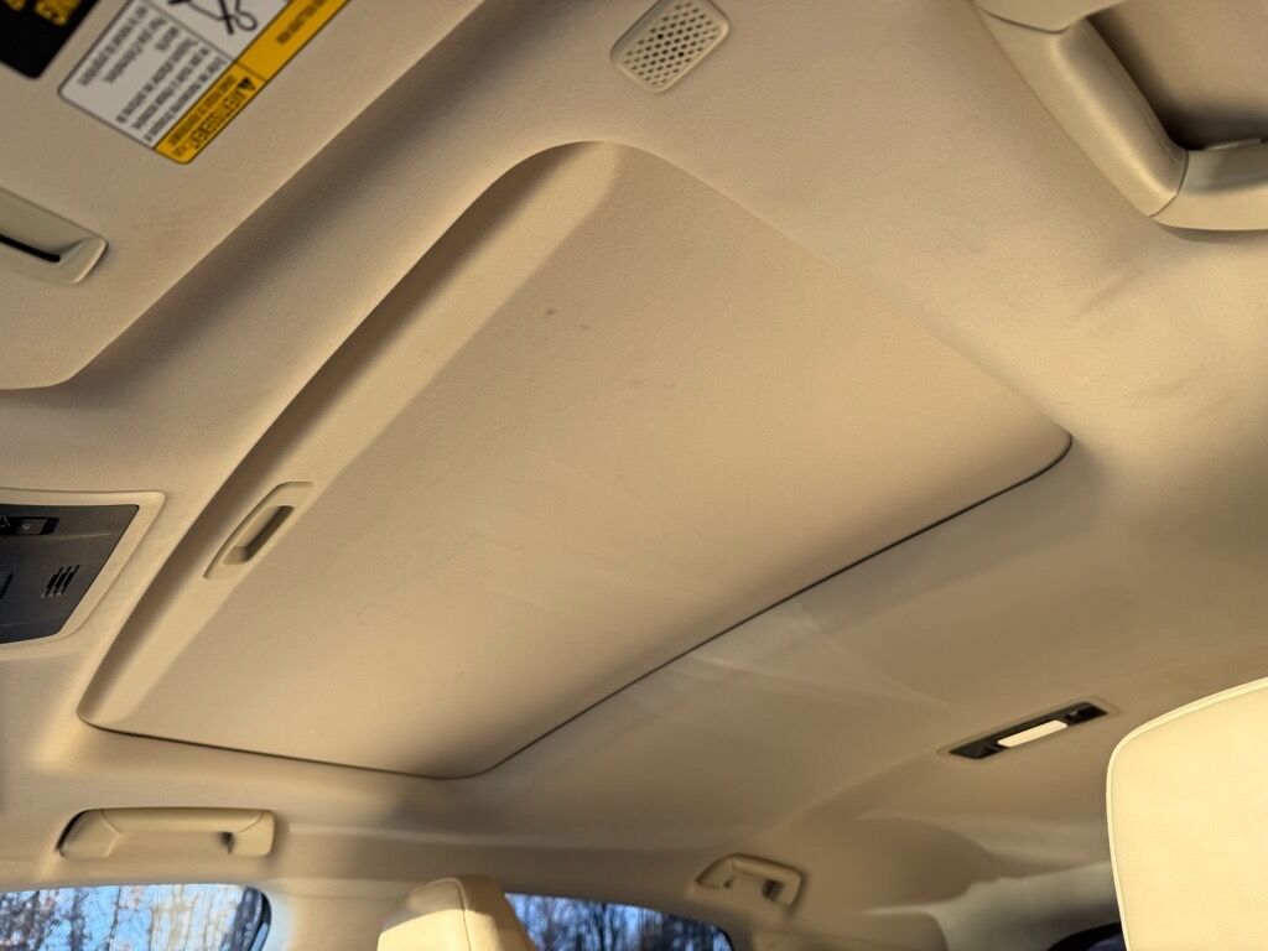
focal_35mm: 24
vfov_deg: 56.8
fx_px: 879
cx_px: 634
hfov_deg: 71.6
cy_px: 476
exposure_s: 1/329
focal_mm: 6.76
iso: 80
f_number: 1.78
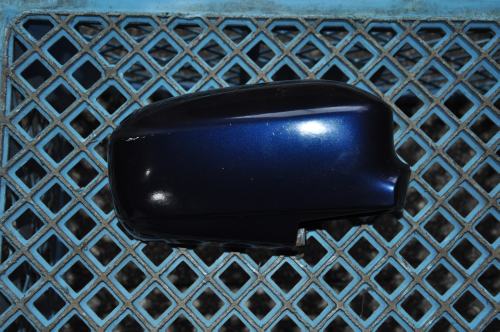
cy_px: 166
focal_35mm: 52
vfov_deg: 25.7
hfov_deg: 37.9
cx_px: 250
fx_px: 728
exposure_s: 1/60
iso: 800
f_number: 4.5
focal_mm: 35
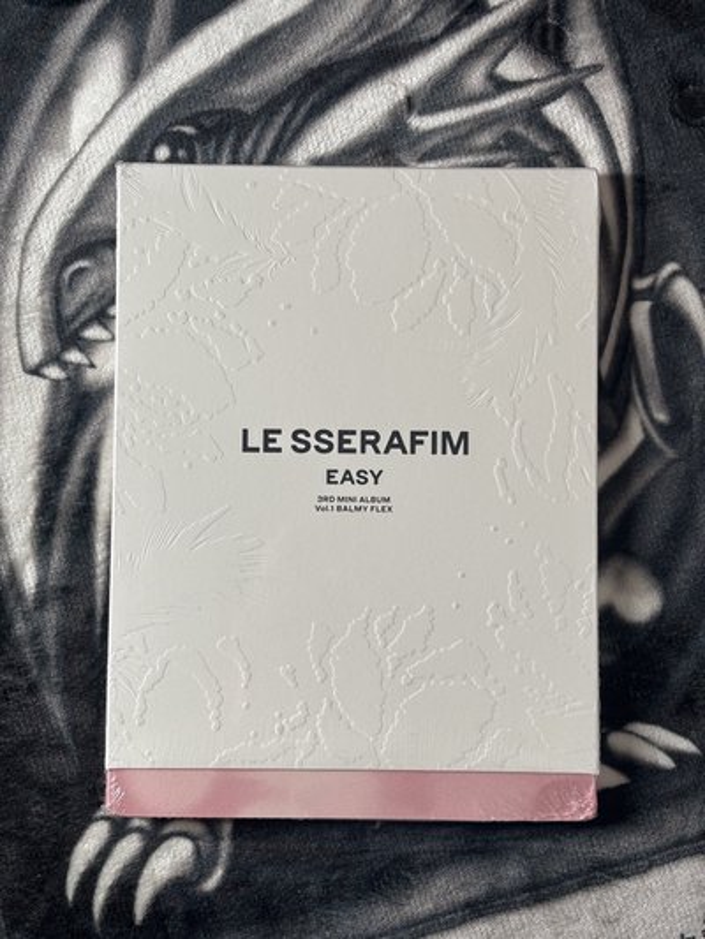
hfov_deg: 28.0
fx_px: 1411
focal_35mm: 52
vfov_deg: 36.8
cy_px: 470
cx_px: 352
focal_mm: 5.96
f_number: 1.6
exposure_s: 1/81
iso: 50
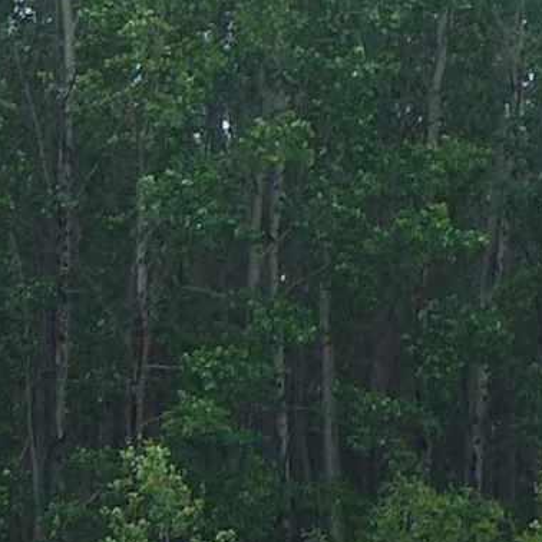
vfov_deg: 6.3
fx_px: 4889
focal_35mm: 276
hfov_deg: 5.7
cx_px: -1435
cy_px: 655
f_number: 2.8
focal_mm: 7.9
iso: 80
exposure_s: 1/500
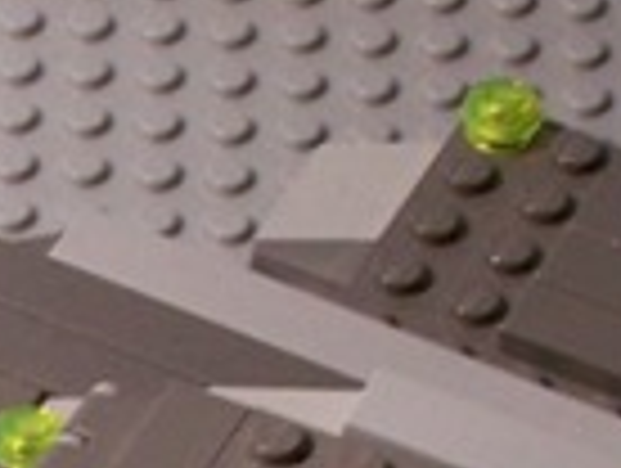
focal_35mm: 319
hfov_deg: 6.1
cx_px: -540
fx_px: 5733
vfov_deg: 4.6
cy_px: 1048
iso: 140
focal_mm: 11.5
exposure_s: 1/20
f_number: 3.2
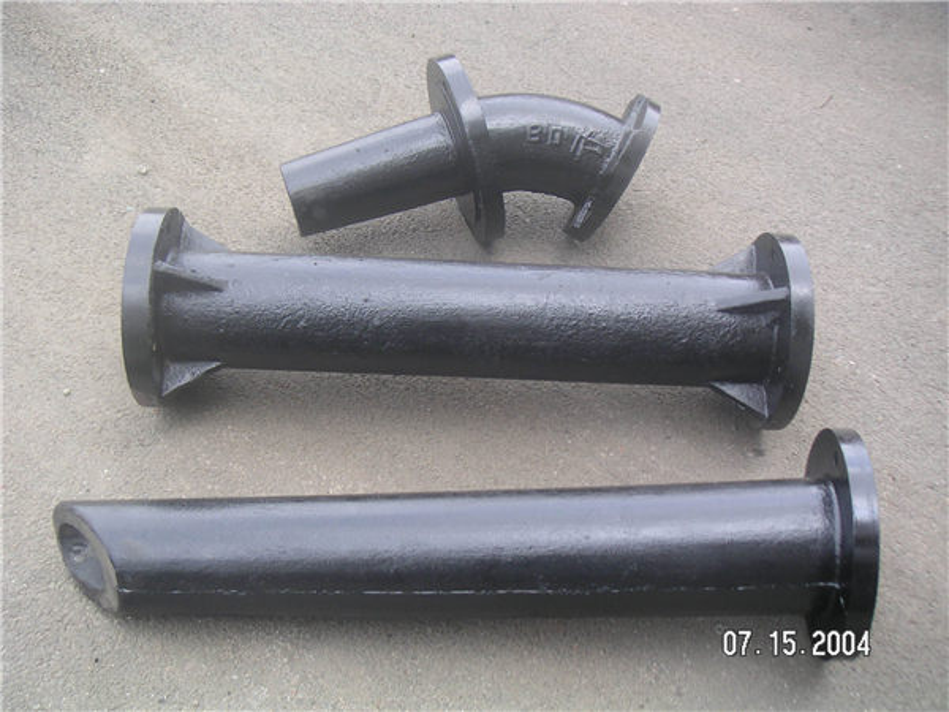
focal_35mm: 38
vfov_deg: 37.7
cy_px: 356
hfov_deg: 49.0
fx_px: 1042
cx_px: 474
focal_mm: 6
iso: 50
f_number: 2.8
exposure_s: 1/180
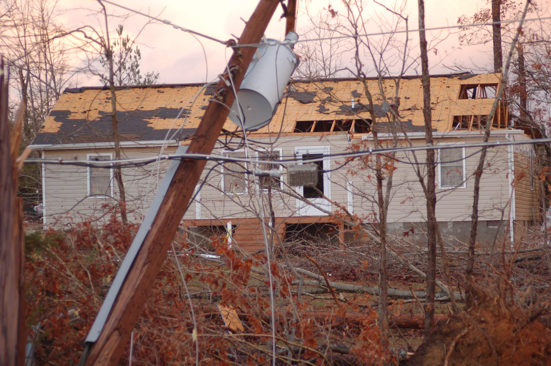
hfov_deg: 14.4
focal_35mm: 142
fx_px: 2179
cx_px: 276
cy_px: 183
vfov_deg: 9.6
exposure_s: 1/125
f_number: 4.2
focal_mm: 95
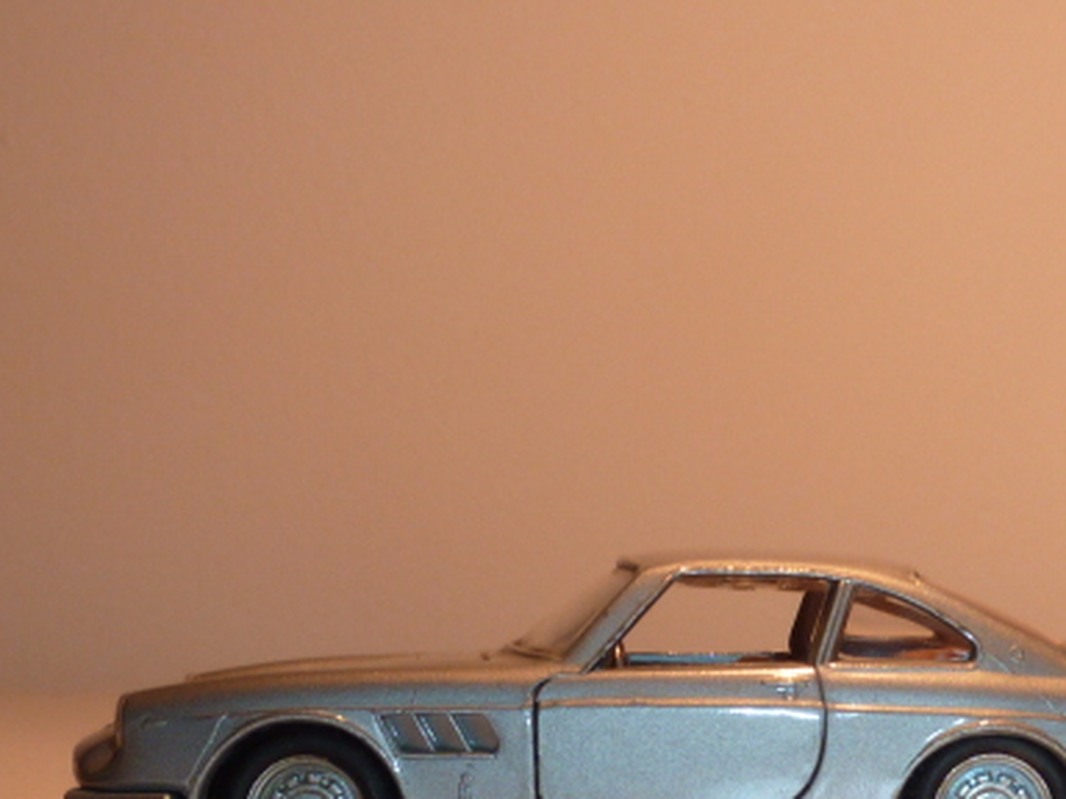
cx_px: 722
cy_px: 563
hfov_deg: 24.3
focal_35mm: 80
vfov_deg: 18.4
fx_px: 2464
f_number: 4
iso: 100
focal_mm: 4.4
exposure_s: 1/40
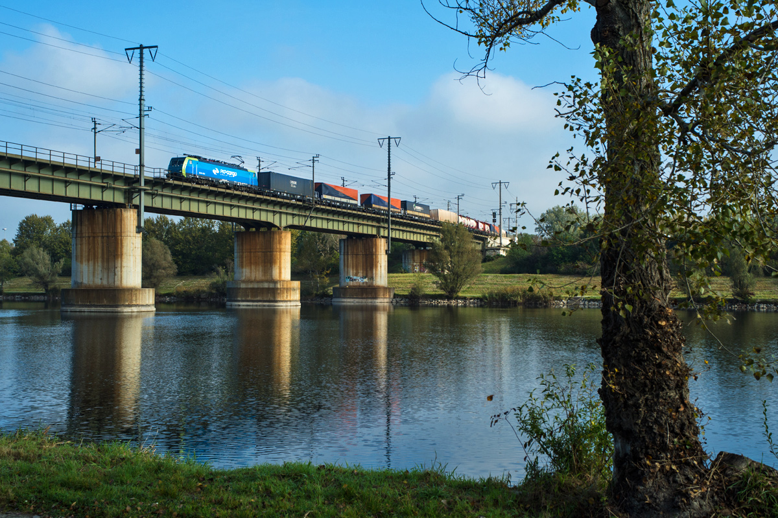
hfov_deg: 42.8
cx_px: 389
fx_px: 994
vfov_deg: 29.2
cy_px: 259
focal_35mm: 46
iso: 400
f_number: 9
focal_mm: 46
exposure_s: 1/1000
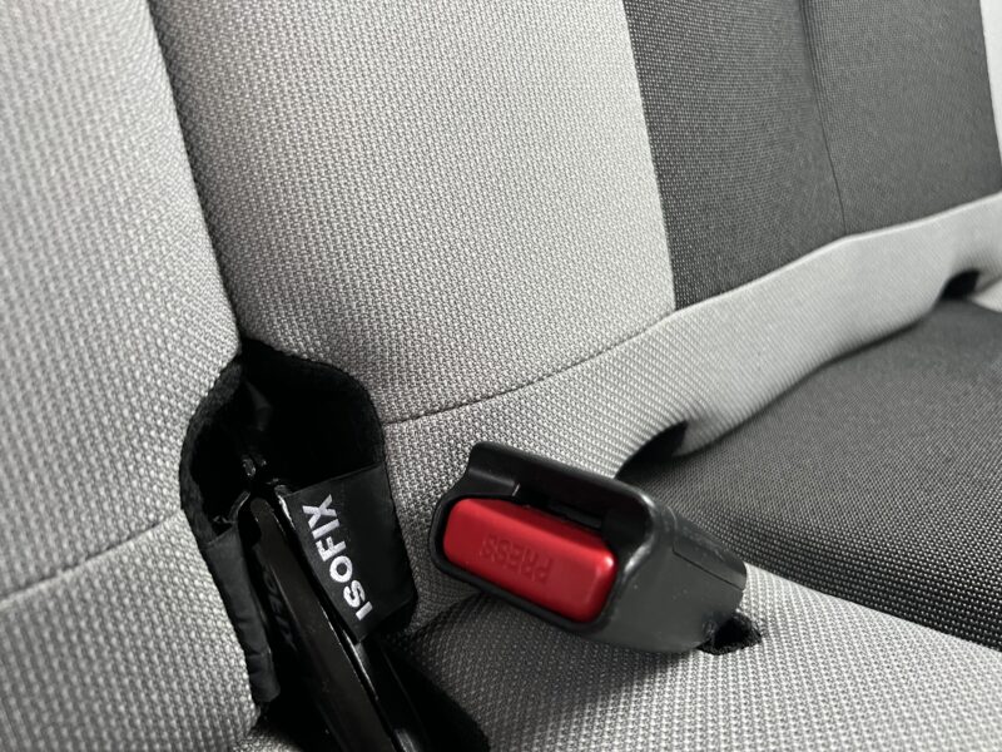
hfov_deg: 67.3
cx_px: 501
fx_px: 753
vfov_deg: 53.1
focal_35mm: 26
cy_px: 376
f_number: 1.5
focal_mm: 5.7
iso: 400
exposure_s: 1/60
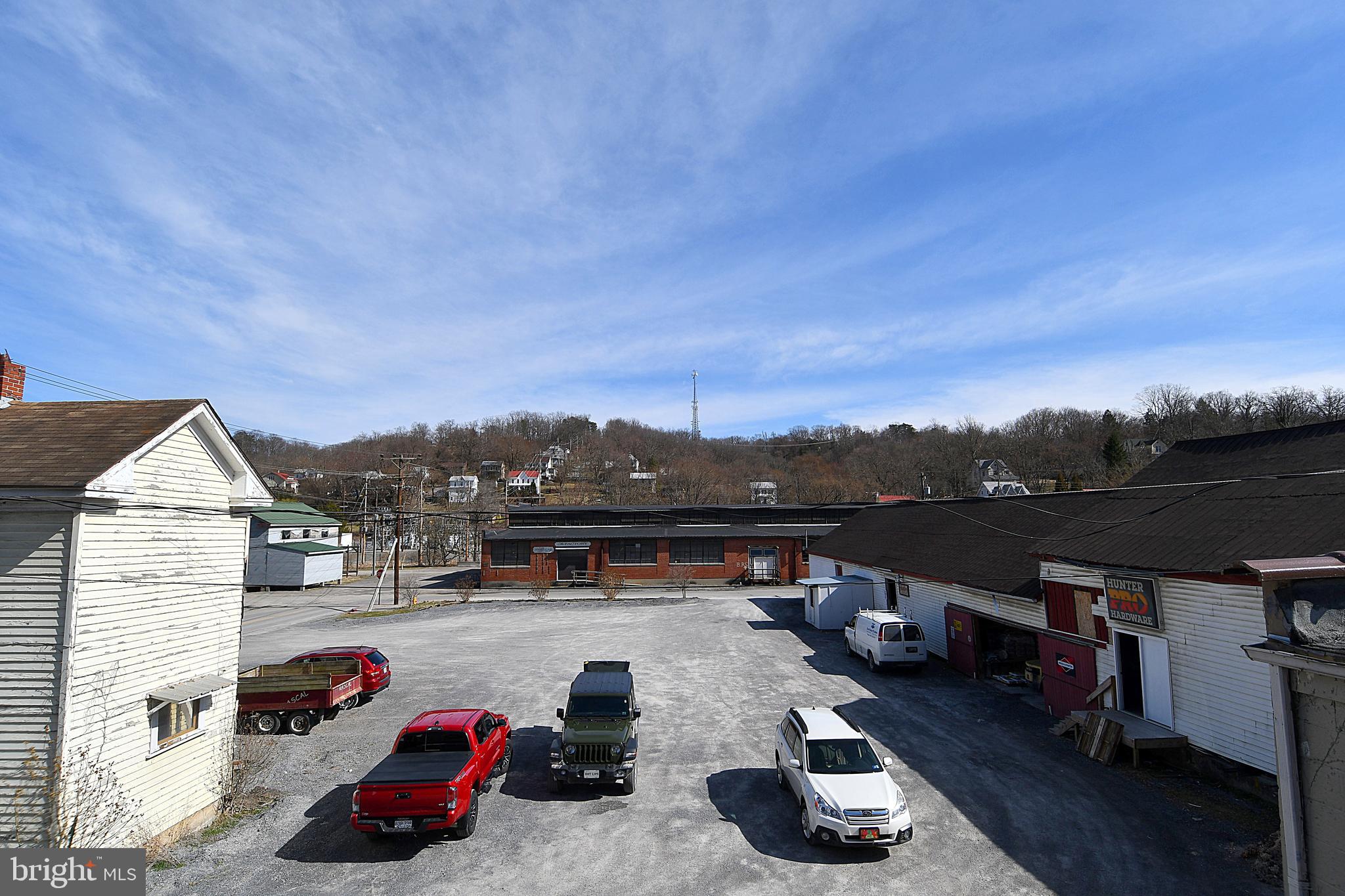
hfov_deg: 90.0
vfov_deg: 67.4
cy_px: 448
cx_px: 672
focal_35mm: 18
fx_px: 672
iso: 100
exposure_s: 1/400
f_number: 10
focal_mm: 12
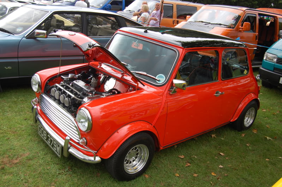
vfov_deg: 36.8
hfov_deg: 53.2
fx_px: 282
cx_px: 141
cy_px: 94
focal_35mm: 36
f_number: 6.3
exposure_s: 1/160
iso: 200
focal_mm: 24
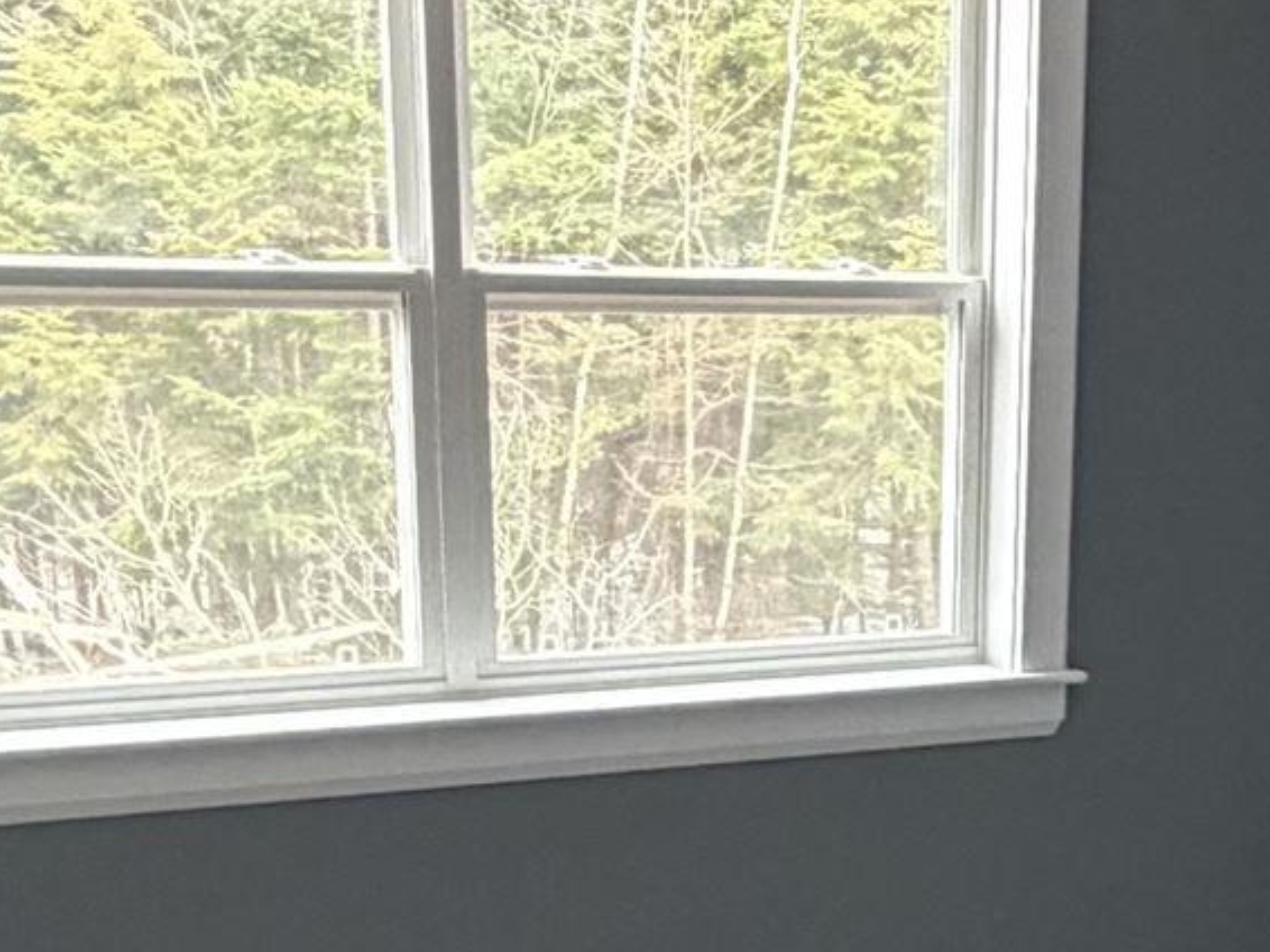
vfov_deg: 18.5
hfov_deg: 24.8
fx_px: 2787
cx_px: 1174
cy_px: 1096
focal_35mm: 76
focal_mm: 2.22
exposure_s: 1/112
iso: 320
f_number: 2.2
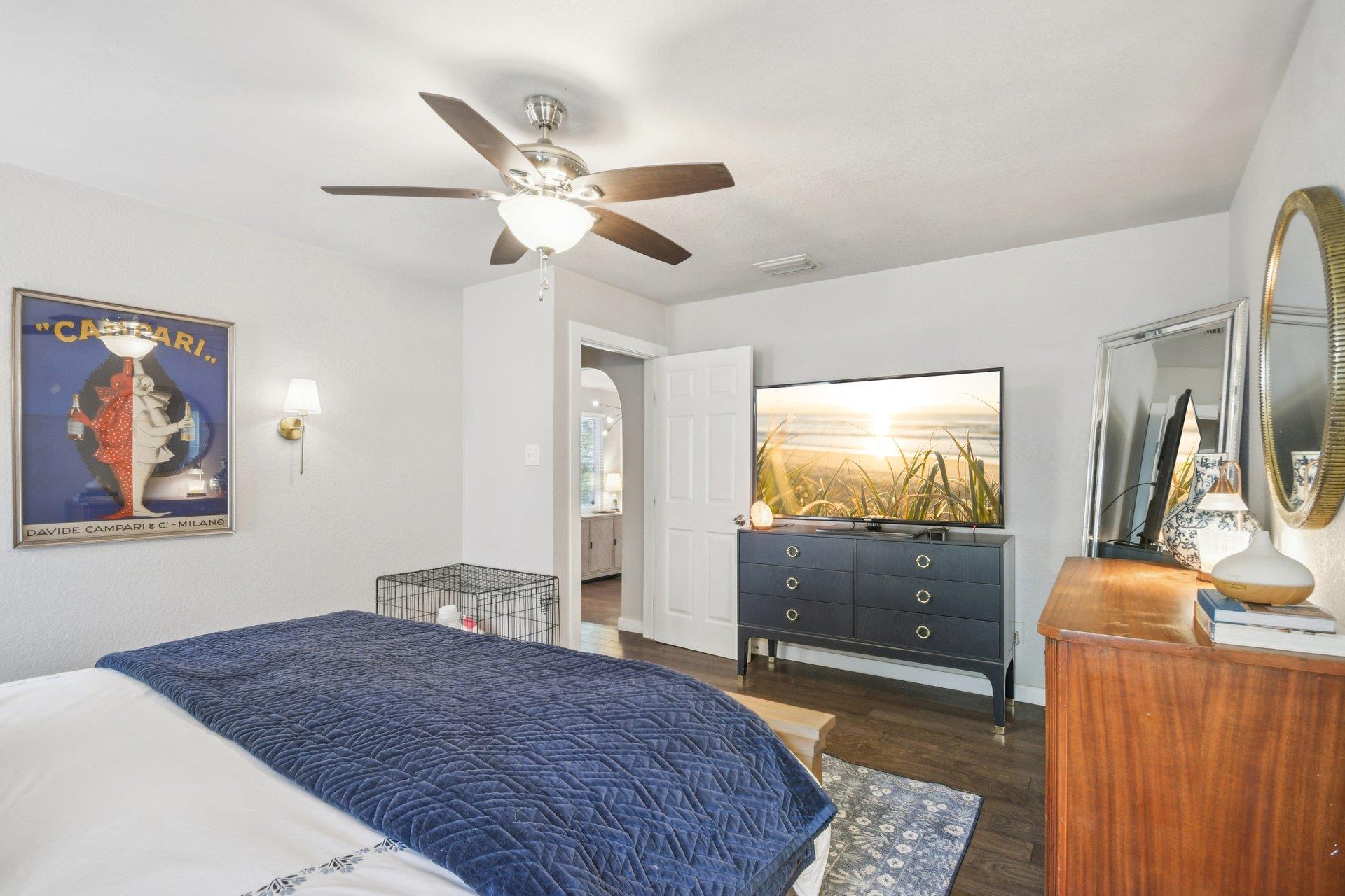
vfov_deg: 73.7
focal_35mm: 16
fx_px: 598
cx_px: 709
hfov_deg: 96.6
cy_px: 450
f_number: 8
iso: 400
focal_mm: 10
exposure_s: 1/3.33
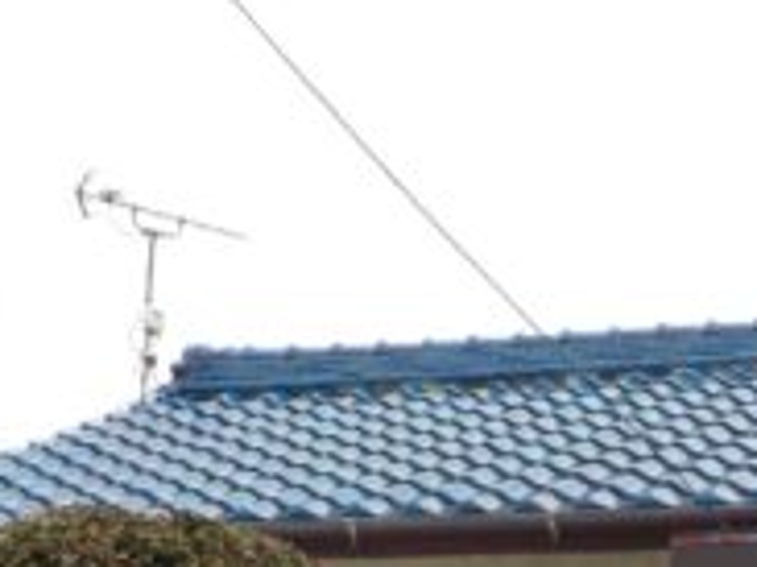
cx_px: 852
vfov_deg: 12.0
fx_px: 2579
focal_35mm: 118
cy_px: 811
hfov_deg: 16.2
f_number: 3.3
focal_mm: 4.1
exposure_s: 1/400
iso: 125
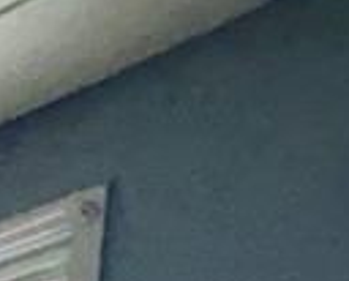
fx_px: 1128
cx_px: -856
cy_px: 887
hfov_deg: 9.7
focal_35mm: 109
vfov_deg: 9.9
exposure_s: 1/60
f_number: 2.2
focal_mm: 2.22
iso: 1000
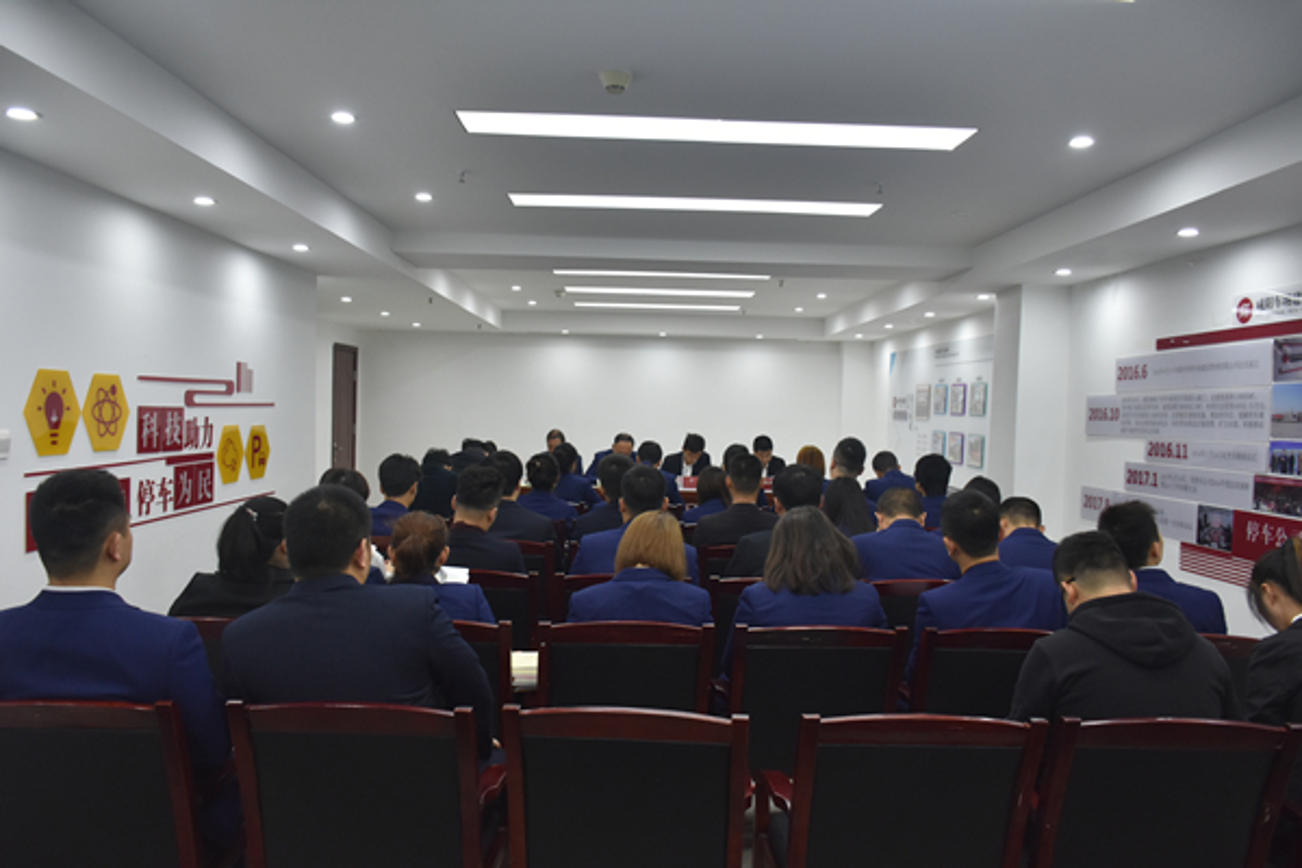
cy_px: 434
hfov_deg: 67.4
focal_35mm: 27
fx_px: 976
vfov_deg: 47.9
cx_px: 651
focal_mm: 18
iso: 800
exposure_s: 1/80
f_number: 4.5
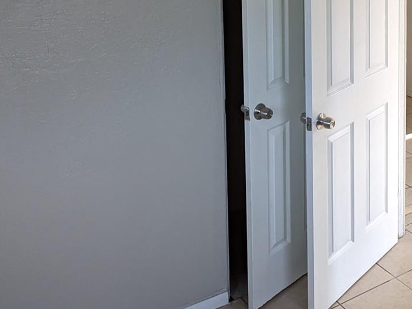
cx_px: 372
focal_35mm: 54
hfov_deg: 33.6
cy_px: -13
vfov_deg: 25.5
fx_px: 643
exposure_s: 1/503
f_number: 1.85
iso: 413
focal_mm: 6.81
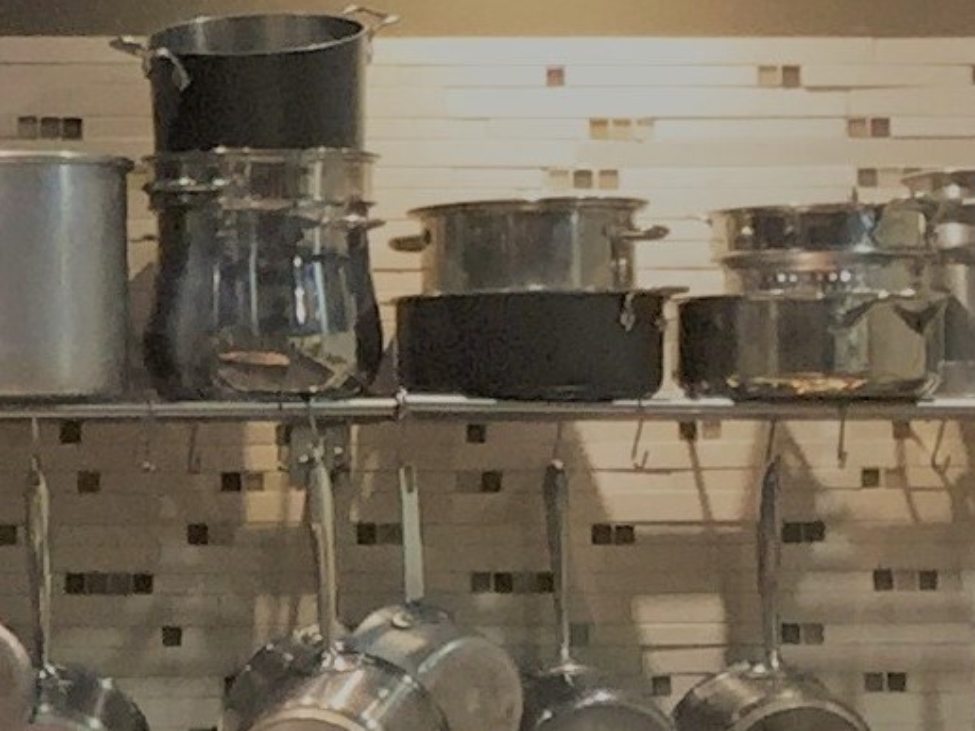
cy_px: 792
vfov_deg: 8.7
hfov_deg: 10.7
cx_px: -942
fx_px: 4760
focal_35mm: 169
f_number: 2.2
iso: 125
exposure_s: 1/30
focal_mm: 4.15
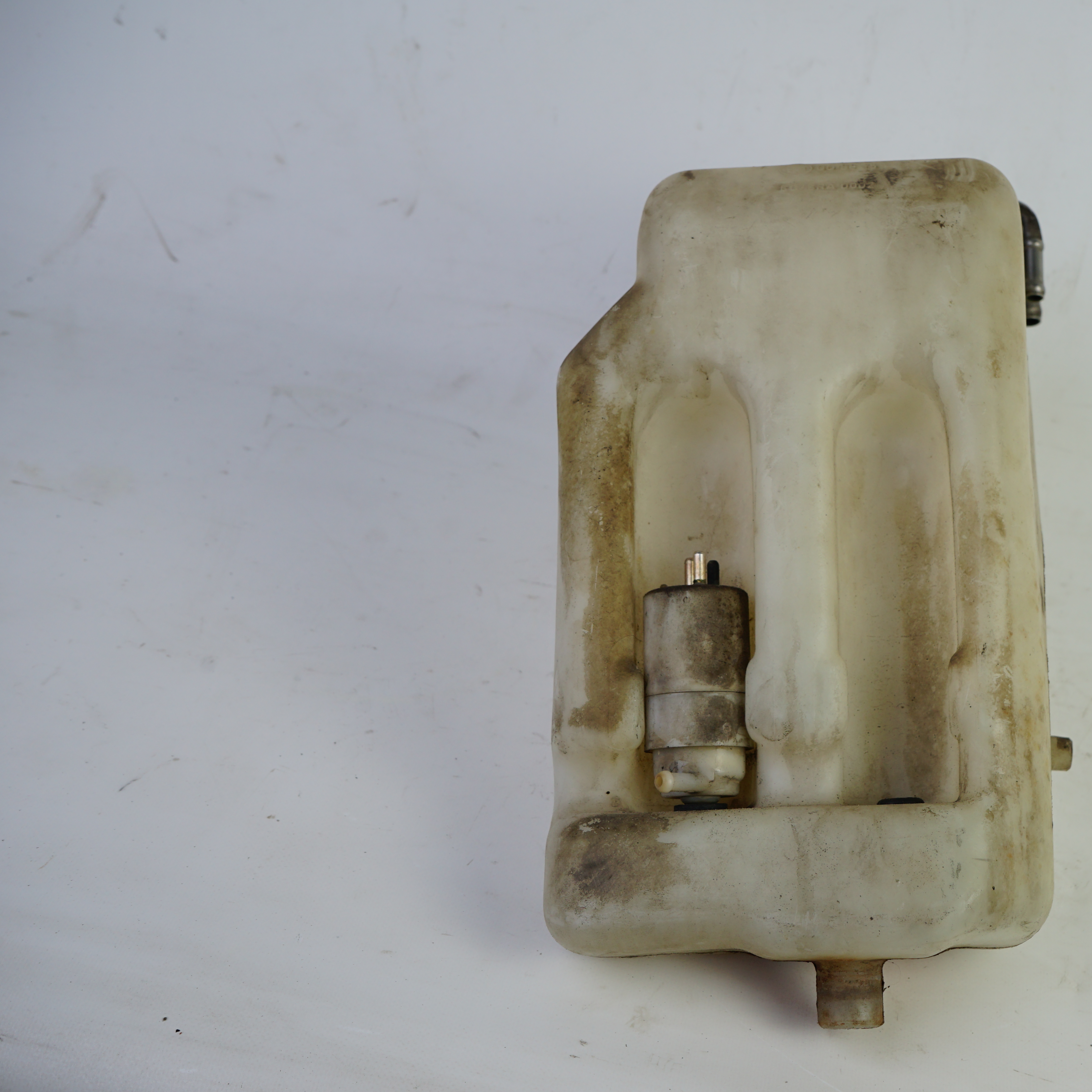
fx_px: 1856
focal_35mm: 52
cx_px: 812
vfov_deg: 32.8
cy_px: 552
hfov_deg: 32.2
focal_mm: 40
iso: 200
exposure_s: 1/160
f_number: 8
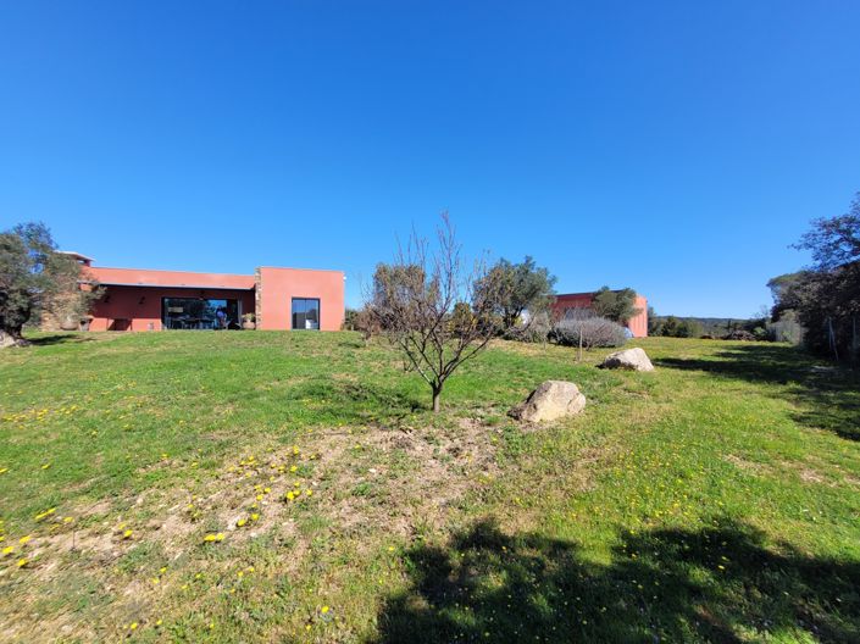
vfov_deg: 89.9
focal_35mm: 13
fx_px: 323
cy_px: 322
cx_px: 430
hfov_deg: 106.2
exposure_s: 1/1070
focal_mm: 1.74
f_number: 2.2
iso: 40
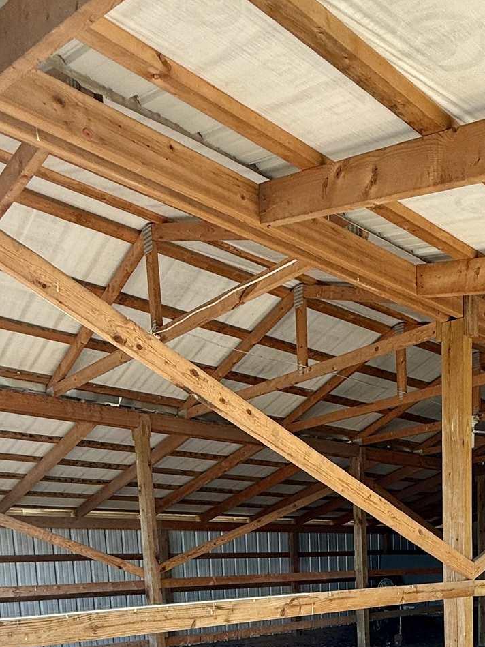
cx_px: 370
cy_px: 643
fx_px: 635
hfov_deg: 40.5
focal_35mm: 34
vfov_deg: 45.7
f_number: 2.2
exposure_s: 1/105
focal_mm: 2.22
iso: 40
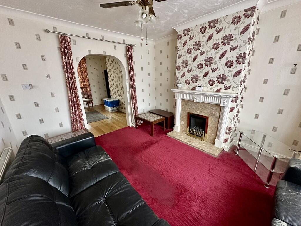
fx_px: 122
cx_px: 150
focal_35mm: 14
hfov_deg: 102.1
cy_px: 113
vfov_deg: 85.7
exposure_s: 1/68
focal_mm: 2.22
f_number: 2.2
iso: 320
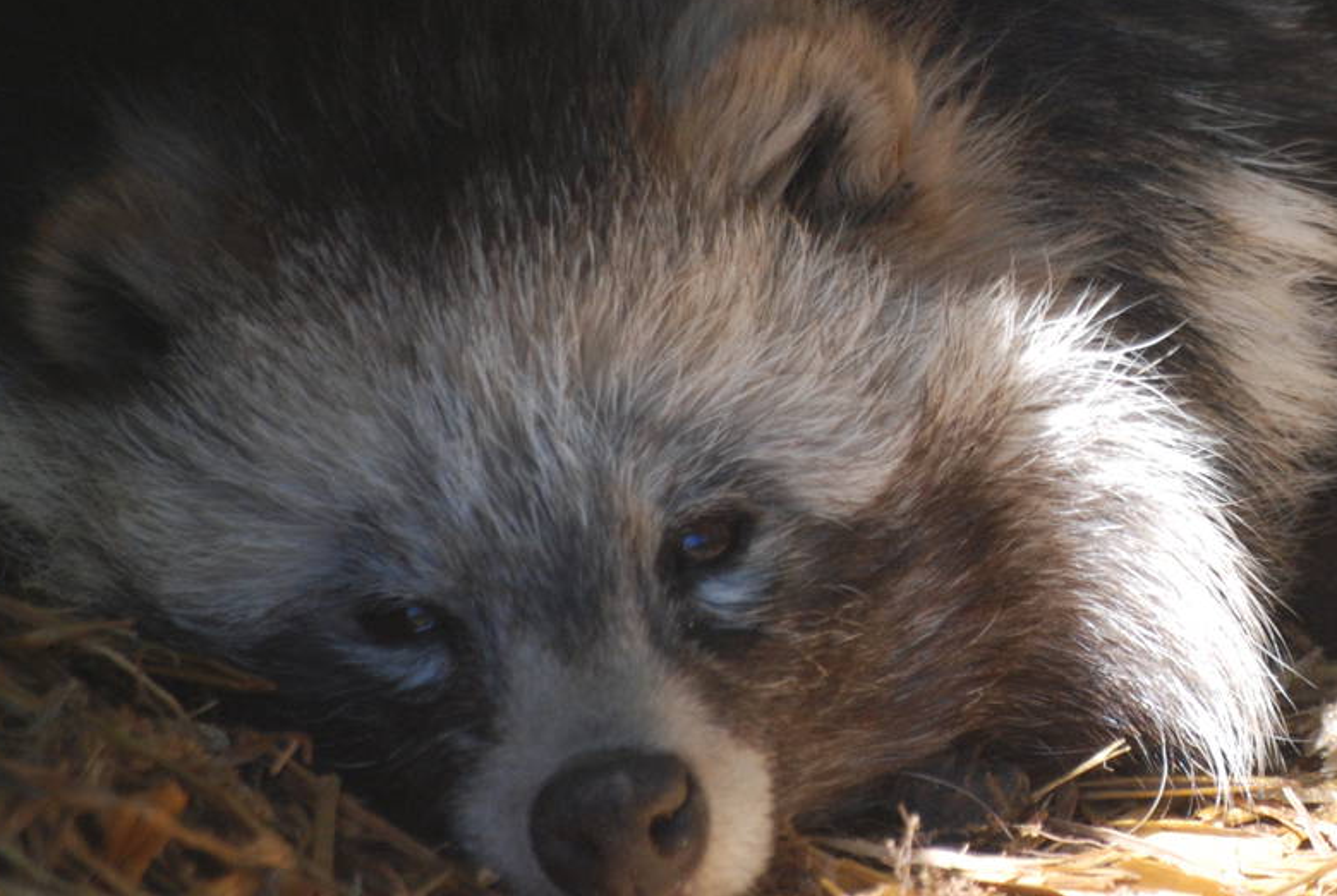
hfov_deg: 2.2
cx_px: 1241
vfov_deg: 1.5
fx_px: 34368
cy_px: 209
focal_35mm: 924
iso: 400
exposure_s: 1/320
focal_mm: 300
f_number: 5.6
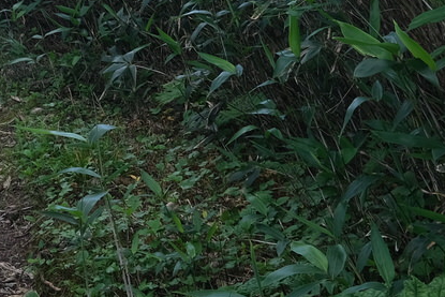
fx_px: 1002
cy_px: -130
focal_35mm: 81
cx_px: -15
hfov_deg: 23.8
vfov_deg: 15.7
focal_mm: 13.8
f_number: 8
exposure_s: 1/56
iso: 320
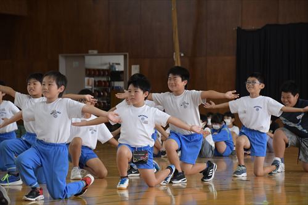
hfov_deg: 12.5
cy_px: 102
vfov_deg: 8.3
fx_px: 1411
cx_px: 154
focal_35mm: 165
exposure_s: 1/800
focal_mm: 110
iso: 5000
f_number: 5.6
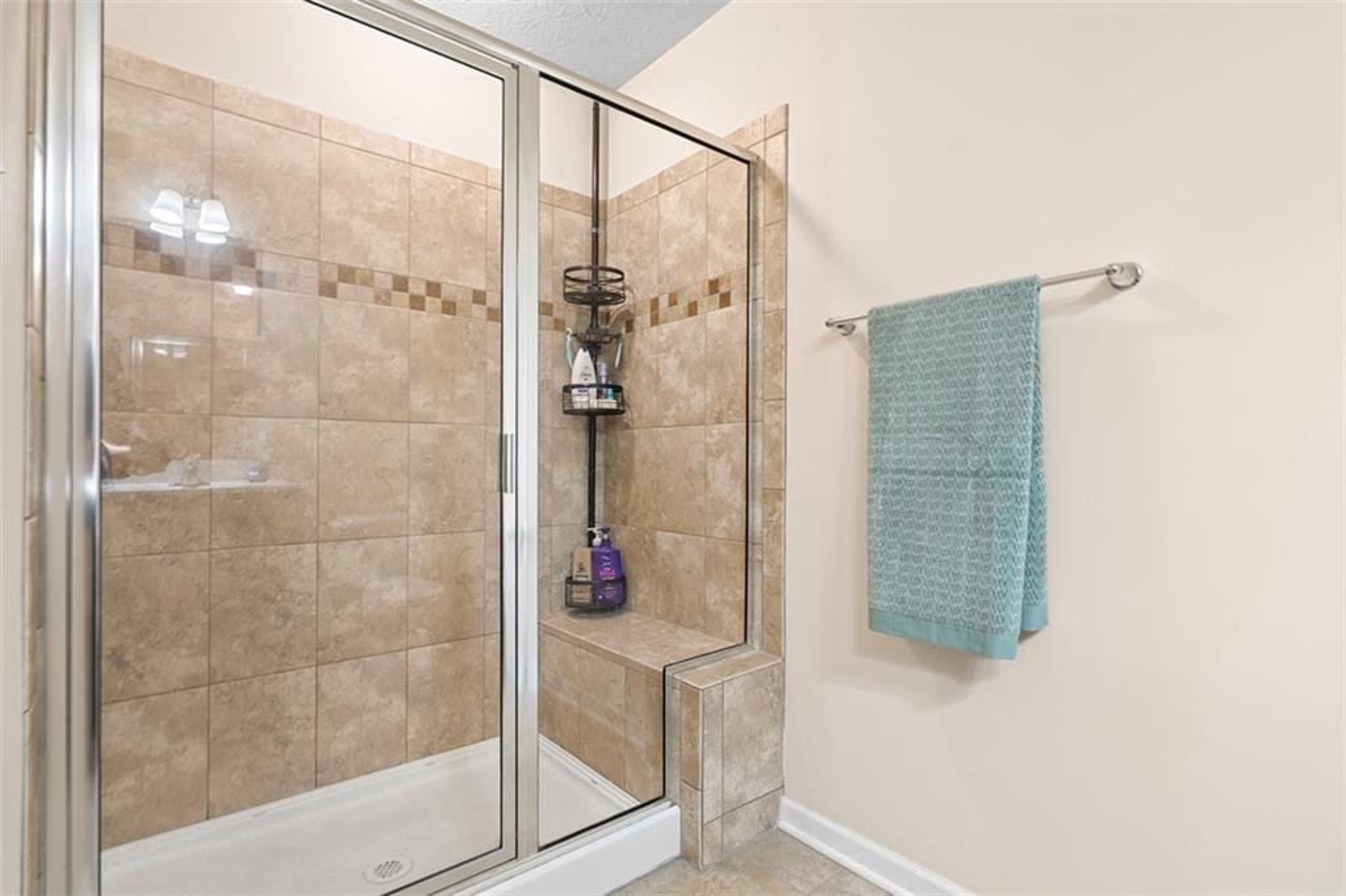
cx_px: 673
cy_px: 448
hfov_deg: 96.8
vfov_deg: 73.7
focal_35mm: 16
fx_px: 598
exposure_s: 1.6
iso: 320
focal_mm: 16
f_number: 8
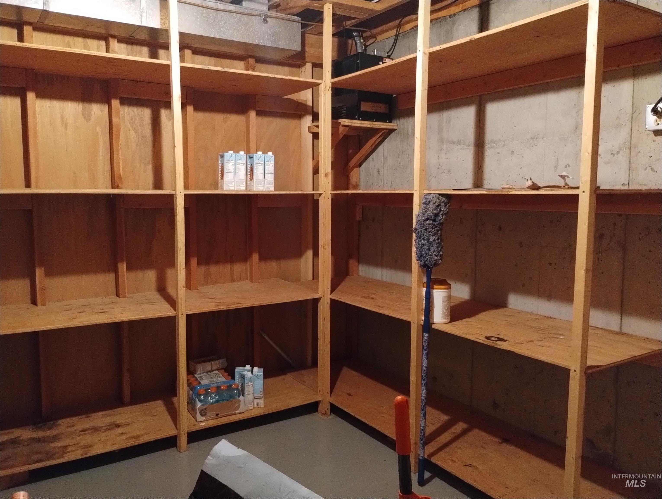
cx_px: 331
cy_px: 250
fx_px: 536
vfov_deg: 49.9
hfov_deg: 63.4
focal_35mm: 28
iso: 4953
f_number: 1.8
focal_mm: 4.27
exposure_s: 1/15
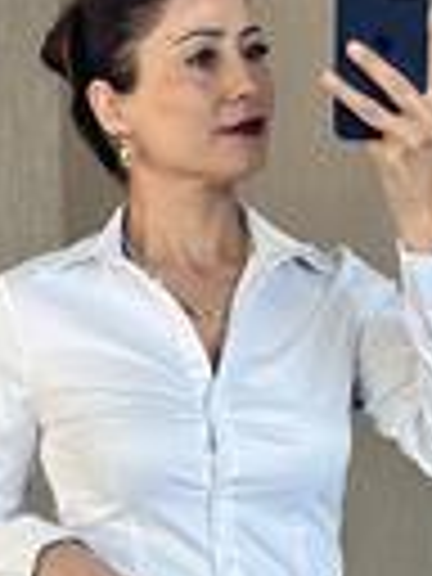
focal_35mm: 190
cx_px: 194
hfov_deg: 7.8
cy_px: 801
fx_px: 3162
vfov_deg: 10.1
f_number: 1.78
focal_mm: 6.86
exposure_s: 1/90
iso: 125
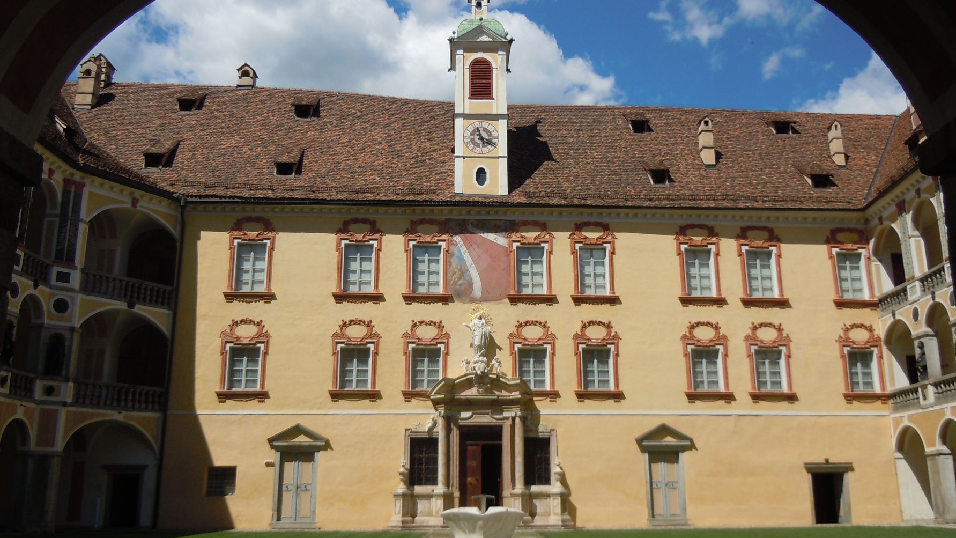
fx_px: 837
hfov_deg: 59.5
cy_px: 260
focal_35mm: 33
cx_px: 478
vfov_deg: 35.6
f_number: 7
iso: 100
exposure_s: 1/400
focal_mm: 5.4
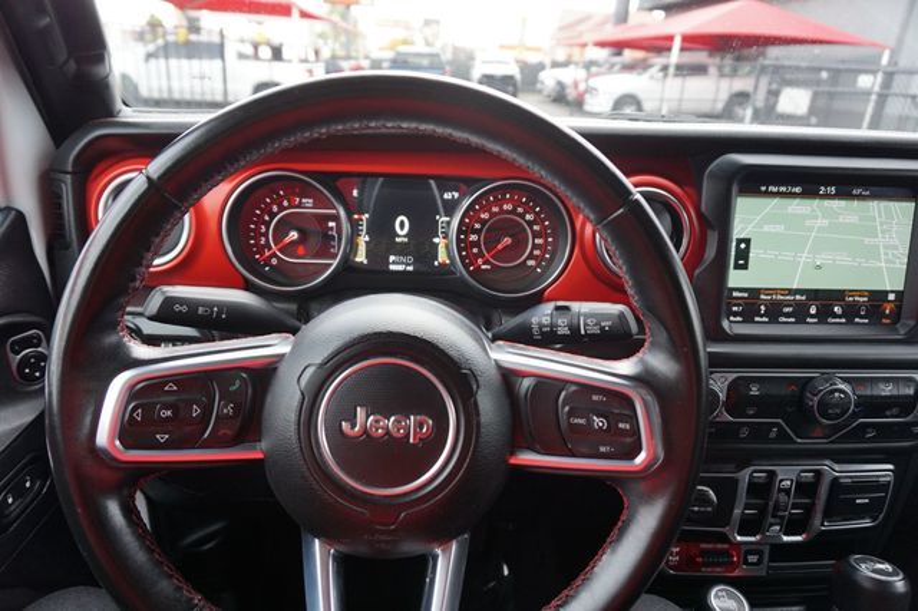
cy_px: 306
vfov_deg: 53.1
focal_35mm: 24
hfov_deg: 73.8
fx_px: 612
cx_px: 459
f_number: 4
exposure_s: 1/60
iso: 200
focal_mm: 16
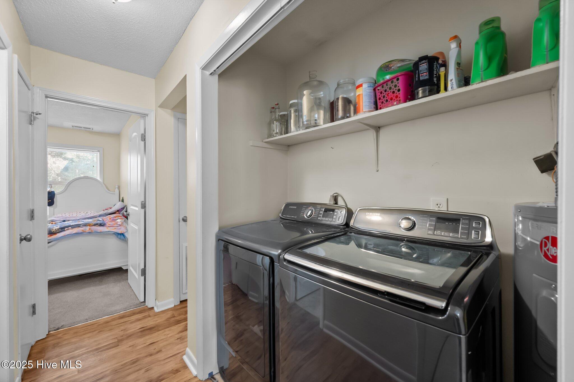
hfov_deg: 104.3
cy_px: 191
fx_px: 223
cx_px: 287
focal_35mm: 14
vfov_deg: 81.2
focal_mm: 14
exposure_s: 1/3
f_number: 7.1
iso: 1250
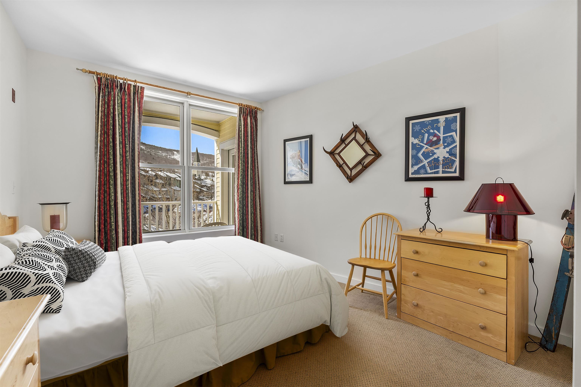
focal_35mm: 15
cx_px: 290
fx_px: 247
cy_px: 194
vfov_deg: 76.2
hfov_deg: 99.3
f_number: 6.3
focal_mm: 15.3
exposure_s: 1/25
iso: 800
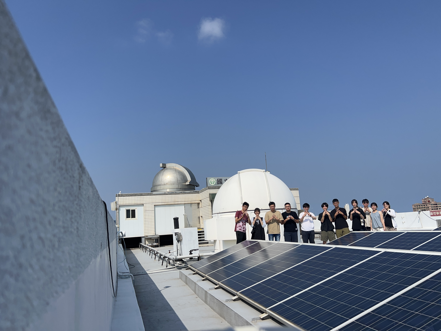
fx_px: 331
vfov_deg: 53.1
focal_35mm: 26
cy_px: 166
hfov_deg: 67.3
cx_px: 220
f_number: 1.5
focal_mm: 5.7
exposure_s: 1/8000
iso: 50
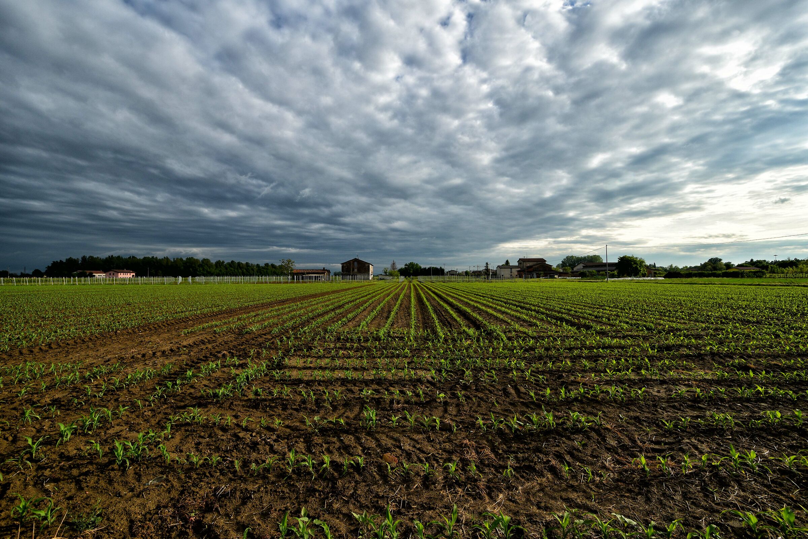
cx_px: 404
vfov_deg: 77.3
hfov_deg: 100.4
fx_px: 337
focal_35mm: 15
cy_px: 270
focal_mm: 10
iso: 100
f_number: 8
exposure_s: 1/320
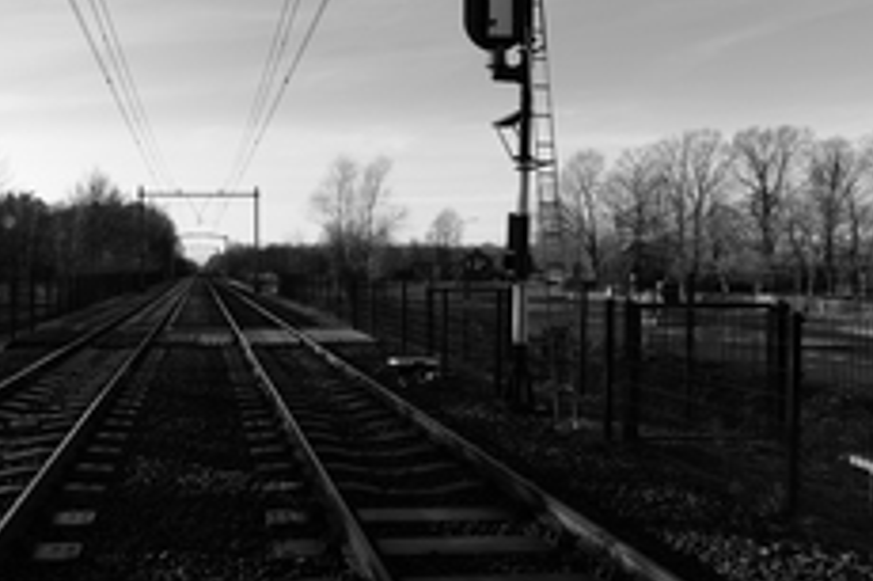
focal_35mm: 30
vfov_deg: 43.5
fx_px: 727
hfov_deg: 59.2
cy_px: 285
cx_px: 235
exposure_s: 1/80
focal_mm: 15
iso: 200
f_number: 14
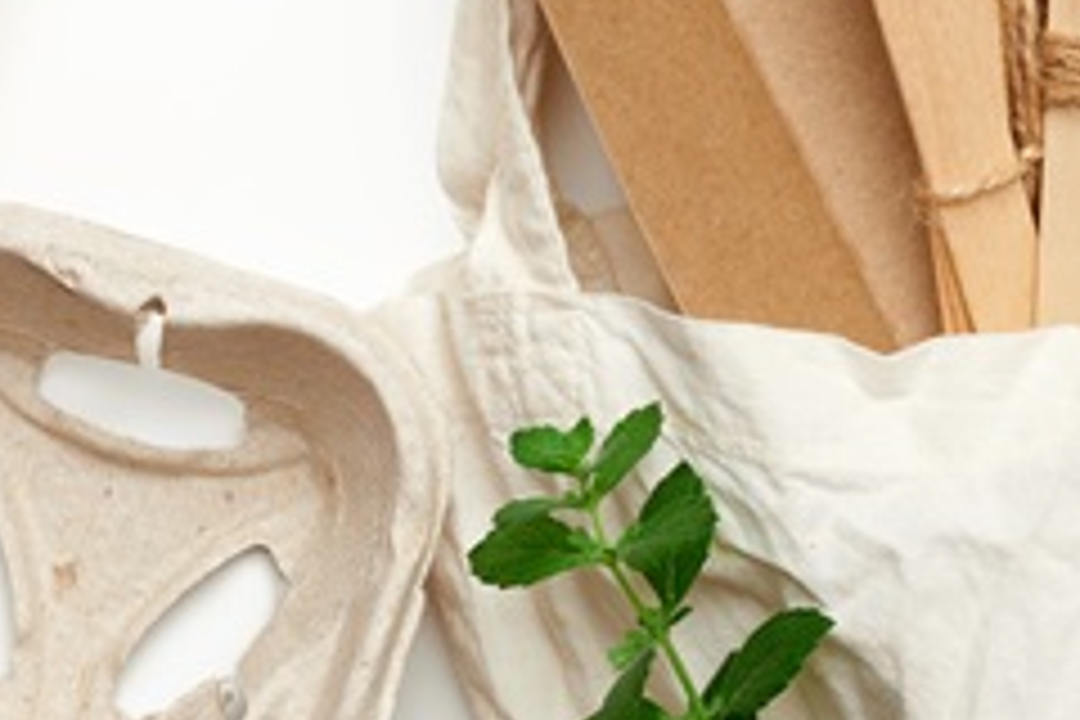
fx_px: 5820
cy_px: -124
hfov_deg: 10.5
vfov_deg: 7.0
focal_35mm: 194
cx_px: 1222
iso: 100
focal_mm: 60
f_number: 13
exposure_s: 1/200
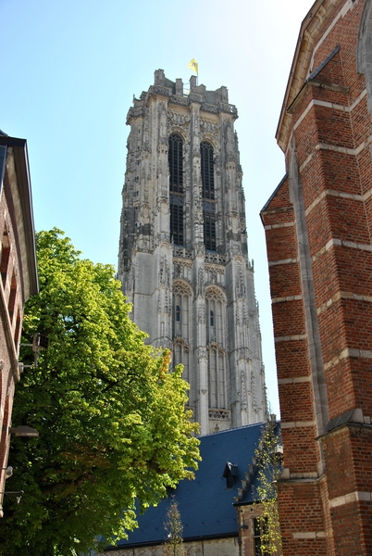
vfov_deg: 46.3
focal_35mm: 42
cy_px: 278
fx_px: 649
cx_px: 186
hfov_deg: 32.0
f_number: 7.1
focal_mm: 28
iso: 100
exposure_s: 1/200
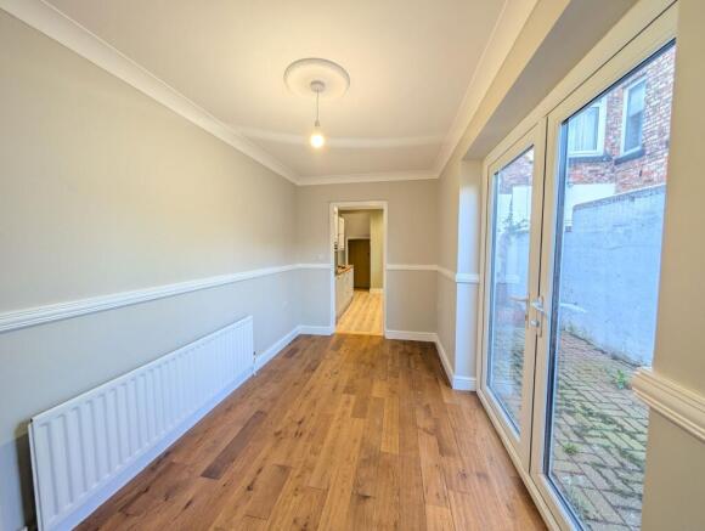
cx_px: 352
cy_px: 266
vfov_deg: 94.7
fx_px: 245
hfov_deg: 110.4
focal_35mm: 12
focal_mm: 2.02
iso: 119
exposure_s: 1/90.1
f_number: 1.7
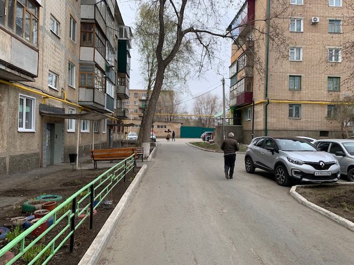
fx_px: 266
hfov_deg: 67.3
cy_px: 132
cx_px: 177
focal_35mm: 26
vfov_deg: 53.1
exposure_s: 1/1149
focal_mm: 4.25
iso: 25
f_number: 1.8
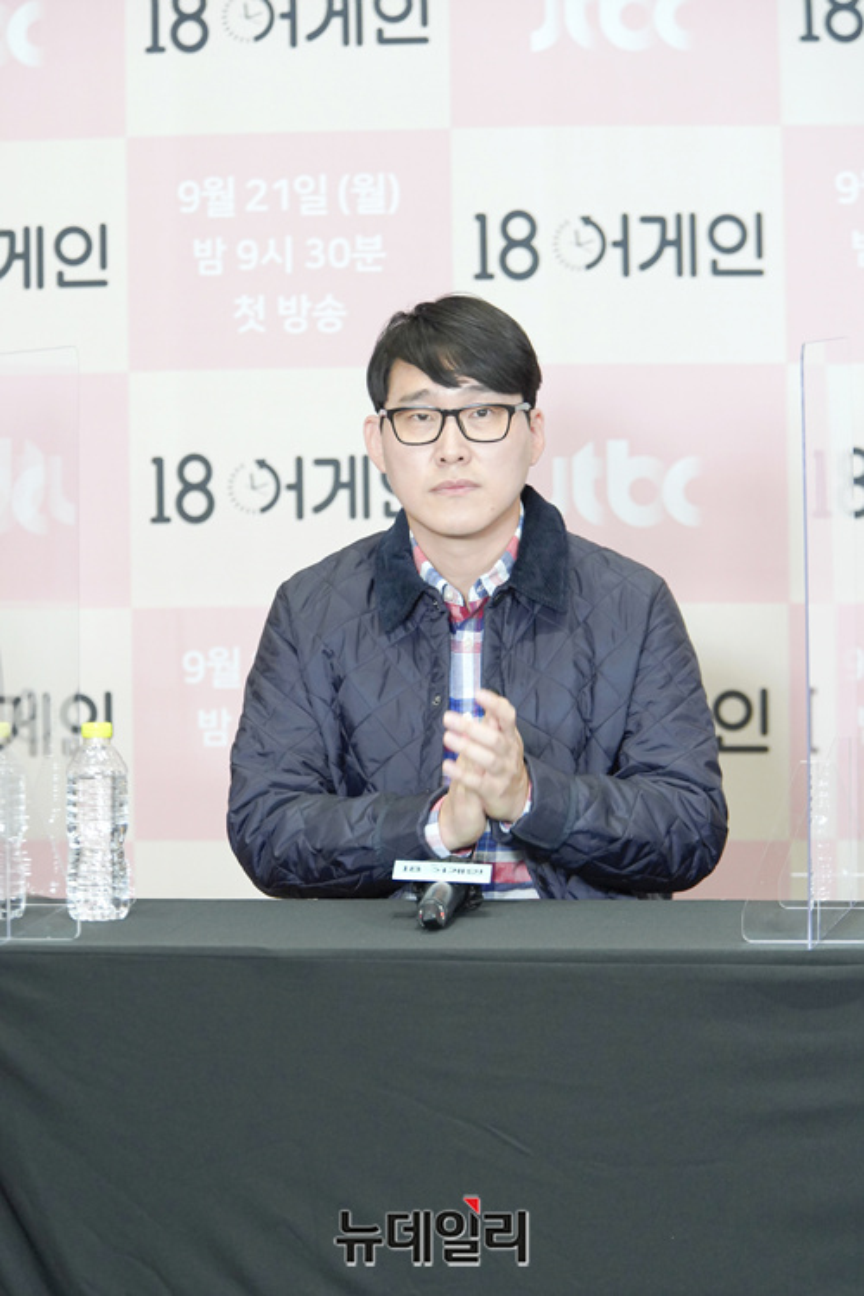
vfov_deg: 13.7
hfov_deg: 9.1
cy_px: 648
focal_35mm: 150
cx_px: 432
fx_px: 5400
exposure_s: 1/125
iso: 3200
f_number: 4
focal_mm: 150
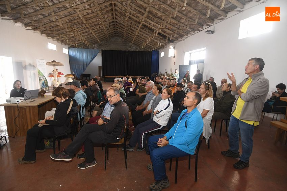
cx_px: 144
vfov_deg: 67.3
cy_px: 96
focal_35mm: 18
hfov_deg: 90.0
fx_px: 143
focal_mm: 12
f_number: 4.5
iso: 1000
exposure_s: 1/50
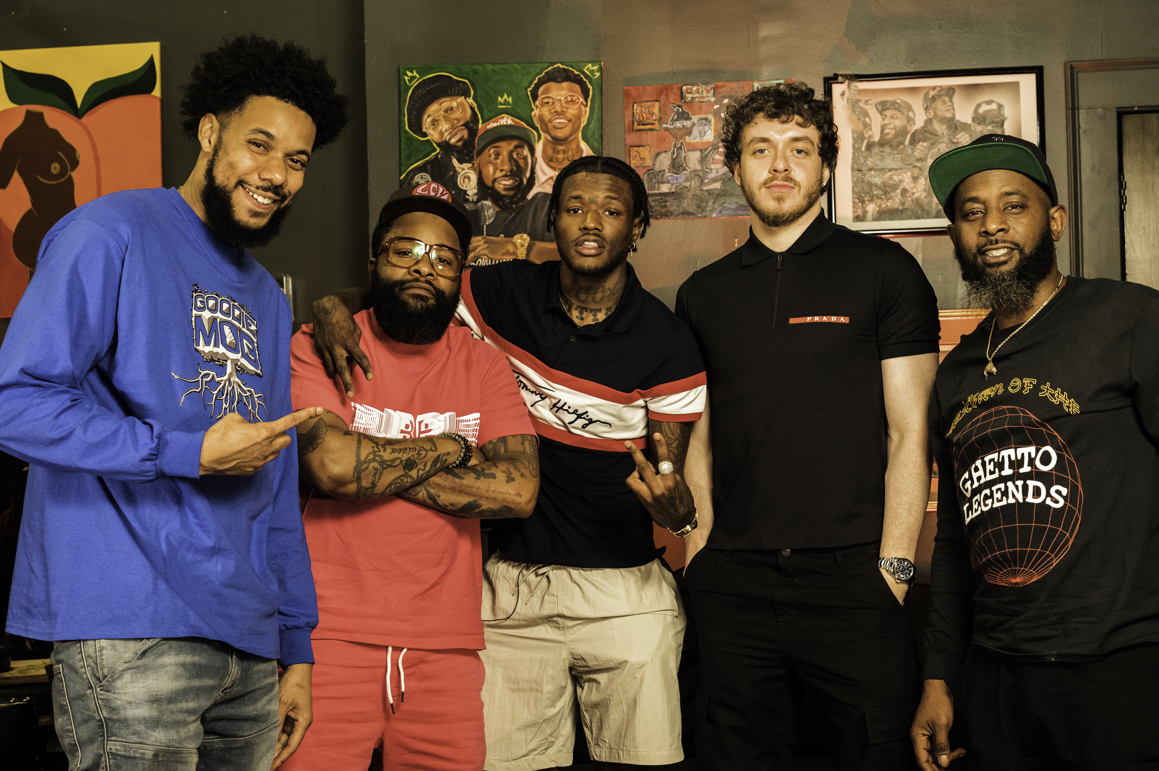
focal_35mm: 50
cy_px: 386
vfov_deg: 27.0
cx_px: 580
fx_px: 1609
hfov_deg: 39.6
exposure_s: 1/125
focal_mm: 50
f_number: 6.3
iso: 6400
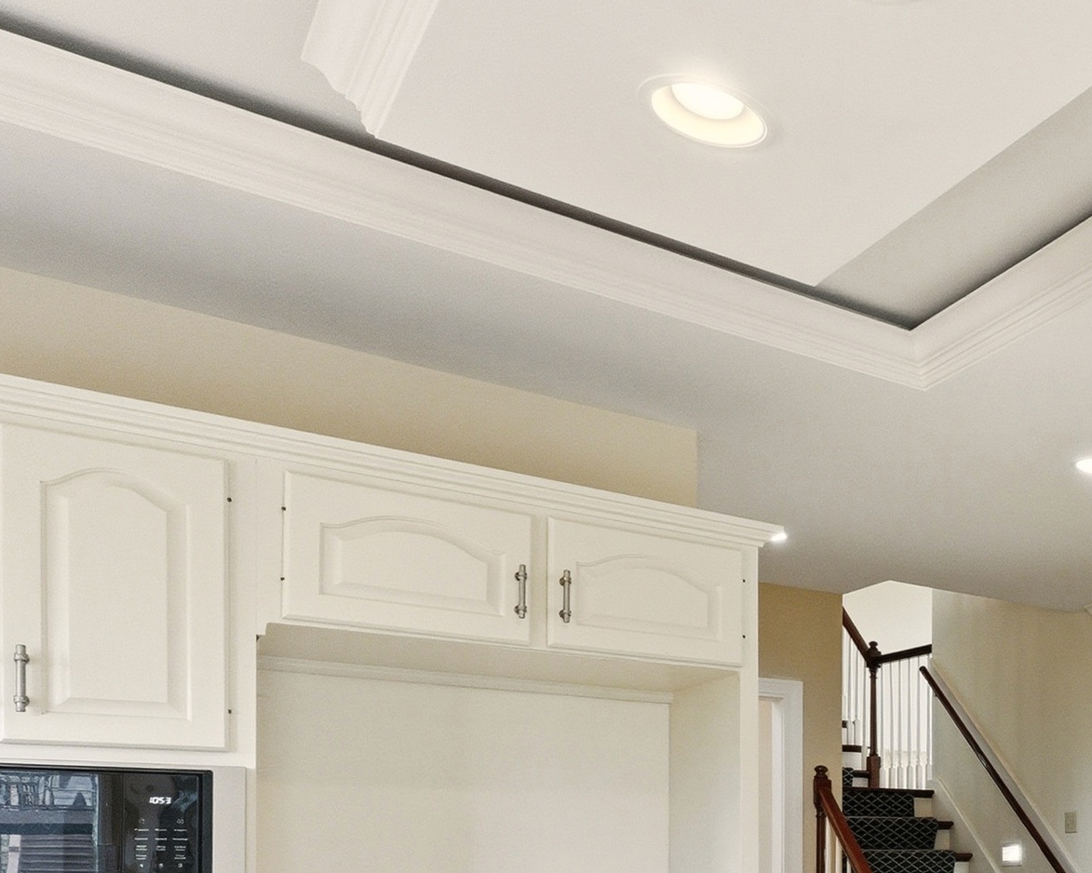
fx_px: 1163
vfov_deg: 37.3
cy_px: 847
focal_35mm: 36
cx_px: 1341
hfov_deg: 37.0
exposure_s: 1/320
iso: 400
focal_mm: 10
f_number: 9
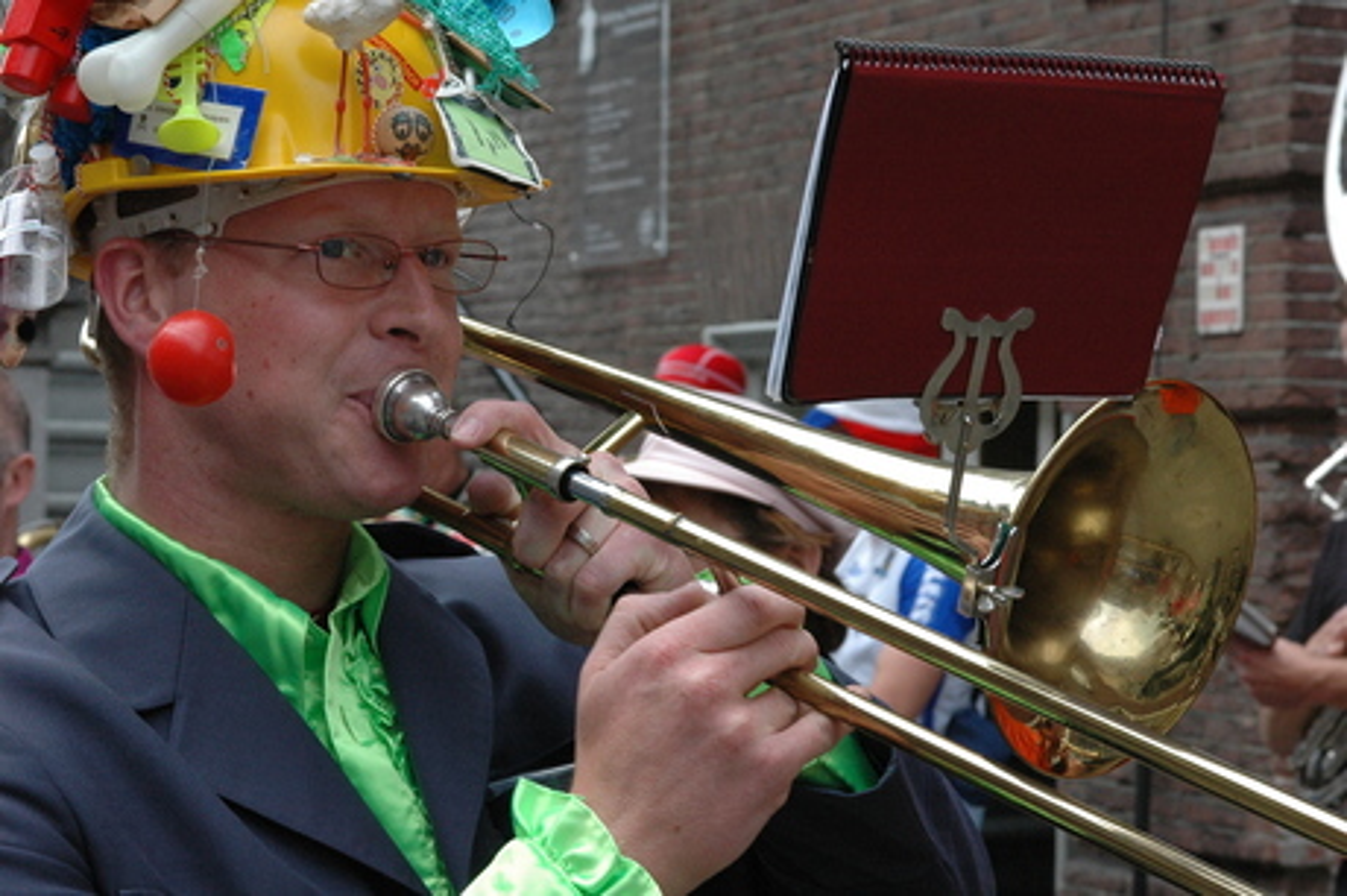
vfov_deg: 15.2
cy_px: 448
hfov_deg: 22.6
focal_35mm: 90
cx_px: 674
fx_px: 3365
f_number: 10
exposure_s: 1/400
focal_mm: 60
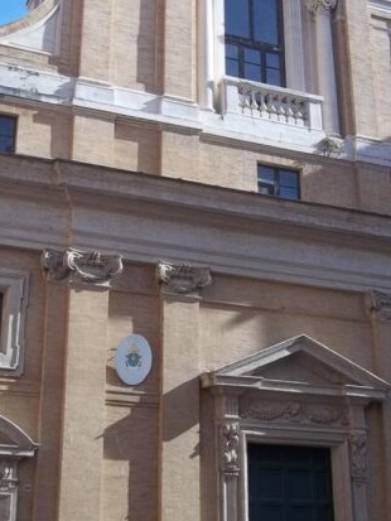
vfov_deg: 30.8
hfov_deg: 23.6
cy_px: 155
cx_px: 164
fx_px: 933
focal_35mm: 62
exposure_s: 1/80
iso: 64
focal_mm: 5.7
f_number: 8.8
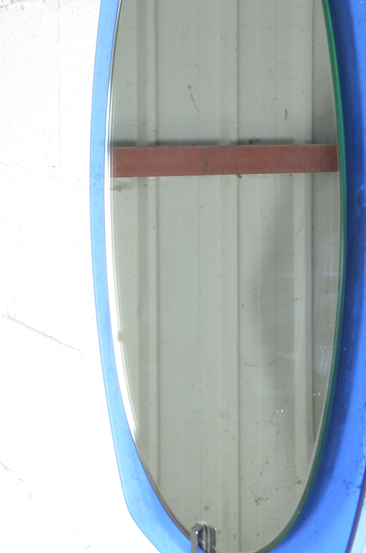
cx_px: 182
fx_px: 1195
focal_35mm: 78
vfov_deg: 25.9
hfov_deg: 17.4
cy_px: 176
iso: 100
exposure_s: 1/125
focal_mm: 24
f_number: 11
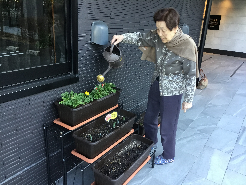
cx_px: 123
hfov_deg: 58.4
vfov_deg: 45.4
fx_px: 220
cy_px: 92
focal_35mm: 31
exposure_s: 1/30
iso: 40
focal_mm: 3.3
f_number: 2.4
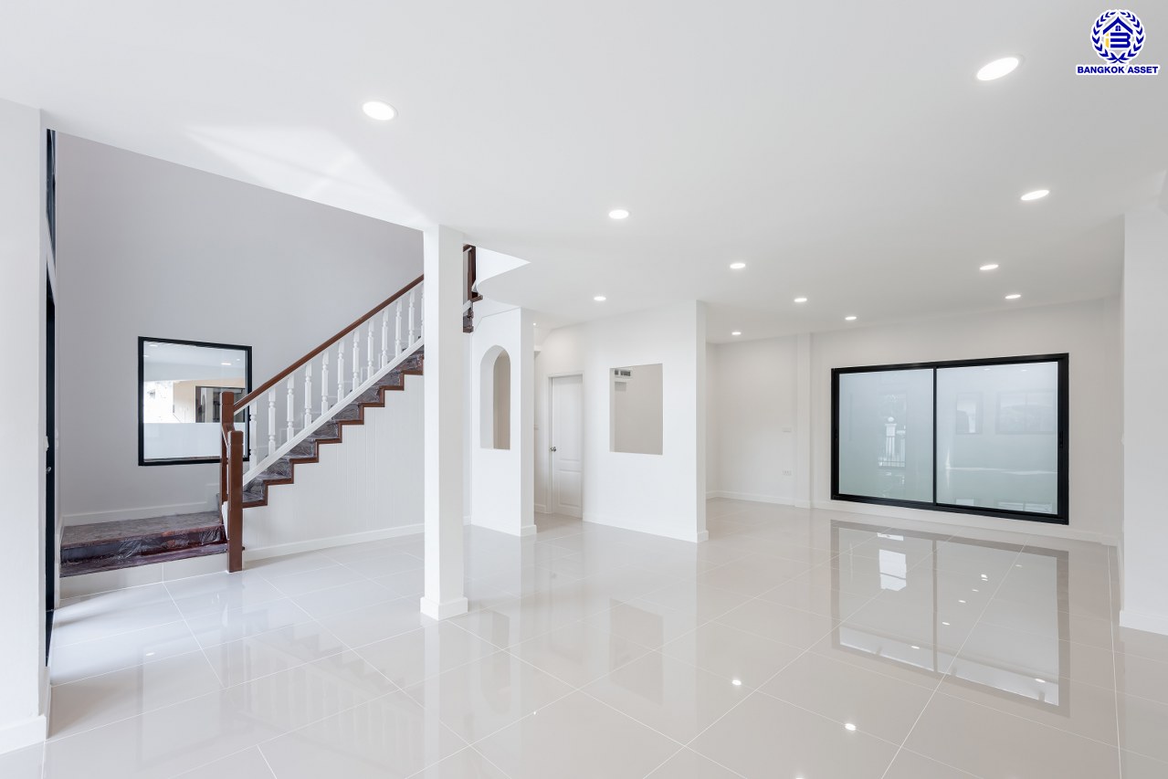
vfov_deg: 77.3
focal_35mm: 15
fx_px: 487
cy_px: 390
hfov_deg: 100.4
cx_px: 584
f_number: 5.6
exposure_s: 1/320
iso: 100
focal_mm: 15
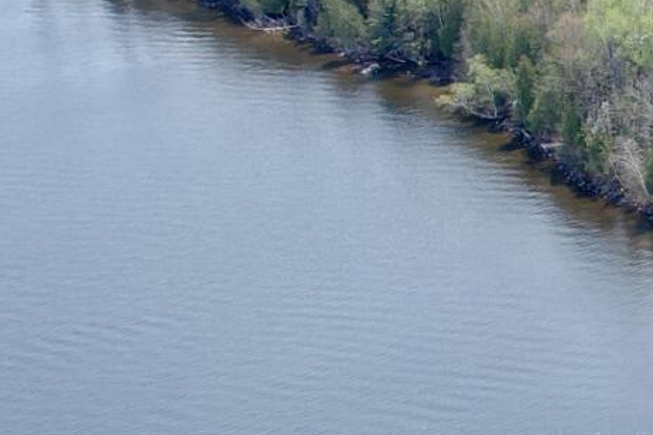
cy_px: 432
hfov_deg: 13.0
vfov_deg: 9.5
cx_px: 1180
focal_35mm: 143
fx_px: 2594
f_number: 2.8
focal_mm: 8.38
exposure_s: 1/1000
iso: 100
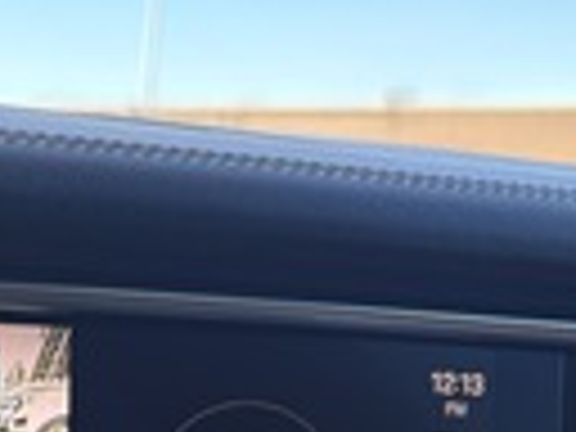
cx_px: -144
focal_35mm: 85
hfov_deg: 21.2
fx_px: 1414
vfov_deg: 16.2
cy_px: 601
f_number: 1.6
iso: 32
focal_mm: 5.96
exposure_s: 1/122
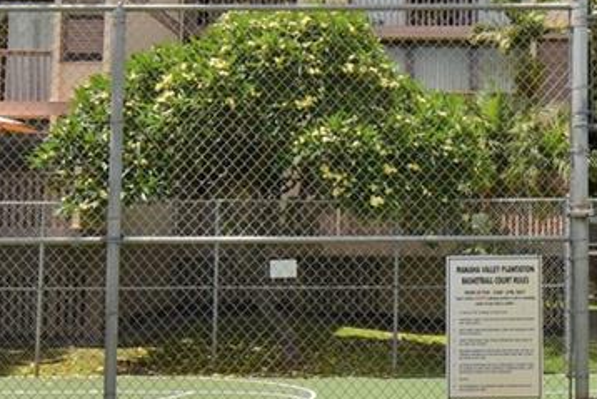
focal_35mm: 67
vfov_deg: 20.3
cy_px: 230
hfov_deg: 28.5
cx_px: 570
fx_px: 1111
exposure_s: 1/200
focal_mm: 10
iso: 100
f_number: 11
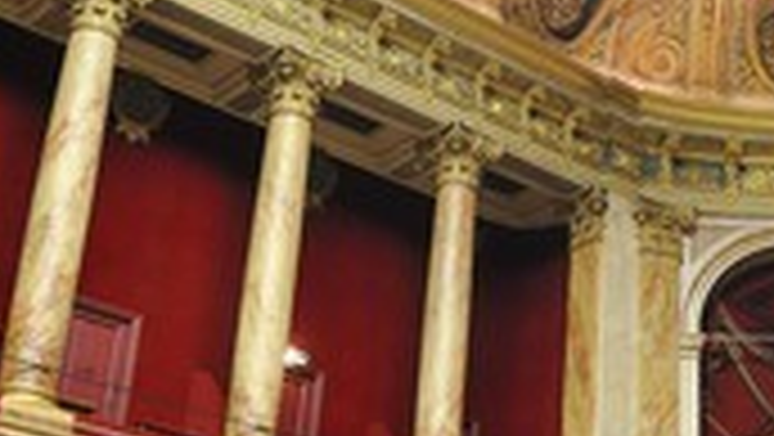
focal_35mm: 82
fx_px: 1684
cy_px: 261
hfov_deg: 24.5
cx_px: 796
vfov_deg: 14.8
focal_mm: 32
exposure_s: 1
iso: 200
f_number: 6.3
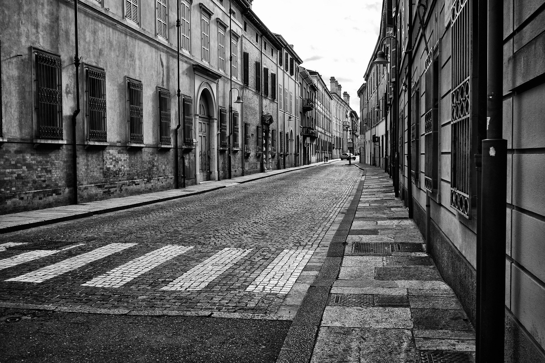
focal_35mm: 36
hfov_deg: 53.1
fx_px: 545
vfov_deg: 36.9
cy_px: 182
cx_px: 272
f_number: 5.6
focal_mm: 24
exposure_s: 1/400
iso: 200
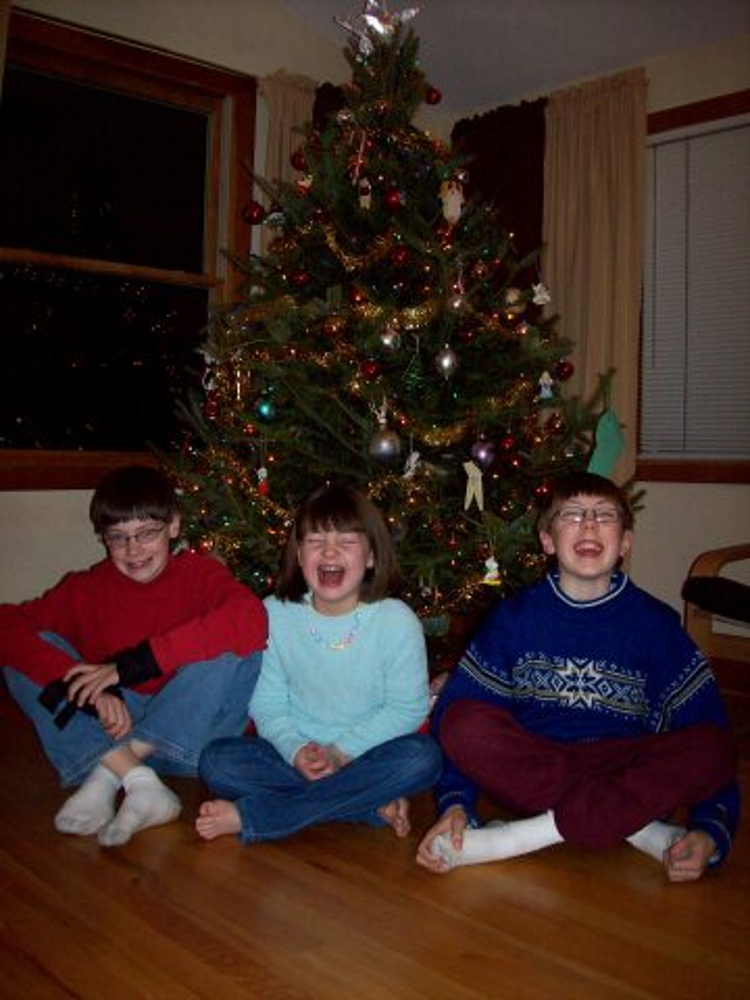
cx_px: 375
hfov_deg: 39.7
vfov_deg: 51.4
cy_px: 500
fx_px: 1040
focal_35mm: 36
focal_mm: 6
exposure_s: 1/64
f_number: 2.7
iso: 140
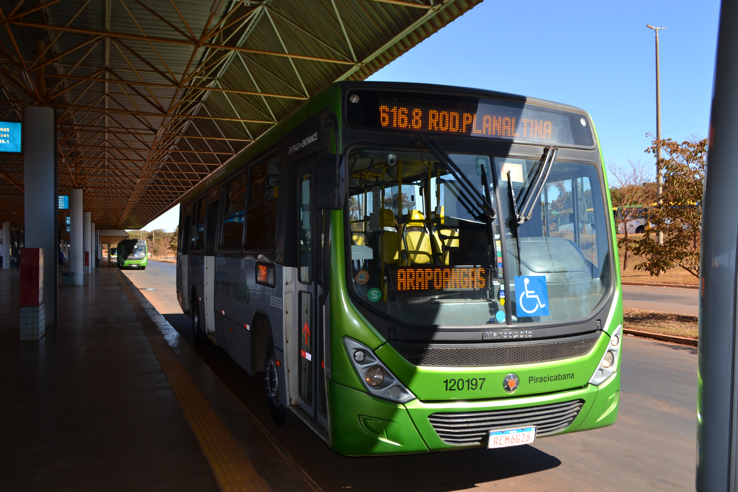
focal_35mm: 30
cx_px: 369
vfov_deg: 43.6
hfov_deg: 61.9
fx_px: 615
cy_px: 246
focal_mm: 20
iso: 100
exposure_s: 1/200
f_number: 5.6
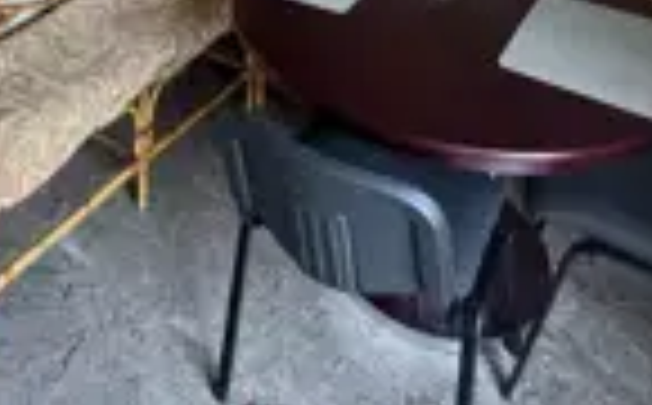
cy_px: -266
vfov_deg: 22.6
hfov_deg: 47.7
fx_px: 727
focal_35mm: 41
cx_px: 229
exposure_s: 1/93
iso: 320
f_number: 2.2
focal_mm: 2.22
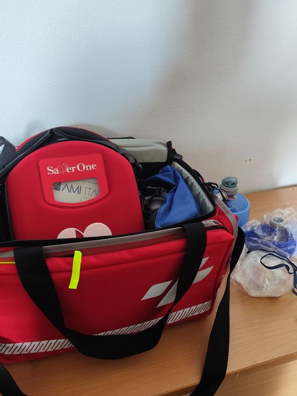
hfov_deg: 46.6
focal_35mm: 30
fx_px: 343
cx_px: 125
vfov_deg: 59.8
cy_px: 218
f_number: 1.65
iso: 500
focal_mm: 6.19
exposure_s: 1/33.3
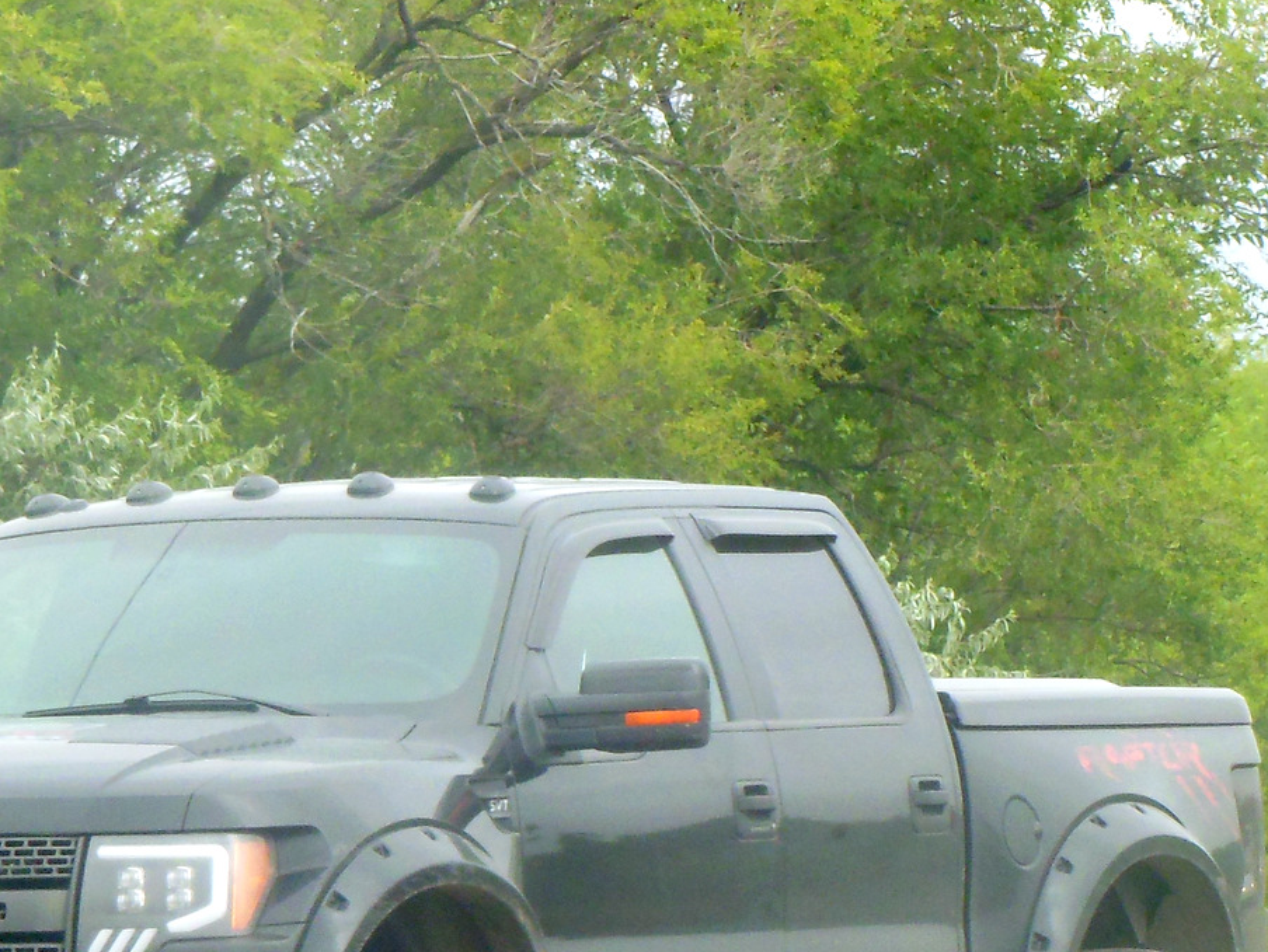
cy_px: 762
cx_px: 292
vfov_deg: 4.4
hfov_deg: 5.9
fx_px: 12388
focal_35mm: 338
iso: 400
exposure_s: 1/250
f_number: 5.9
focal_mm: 34
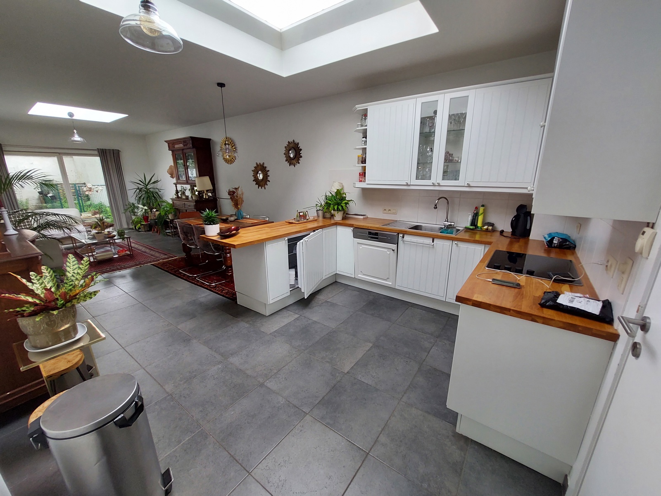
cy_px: 248
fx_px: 248
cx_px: 330
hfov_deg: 106.2
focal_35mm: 13
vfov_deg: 89.9
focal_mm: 1.74
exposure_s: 1/50
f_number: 2.2
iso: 64
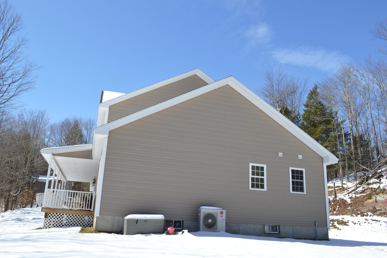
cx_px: 186
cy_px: 130
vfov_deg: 46.4
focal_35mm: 28
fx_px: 301
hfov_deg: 65.5
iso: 100
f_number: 8
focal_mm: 18
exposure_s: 1/250
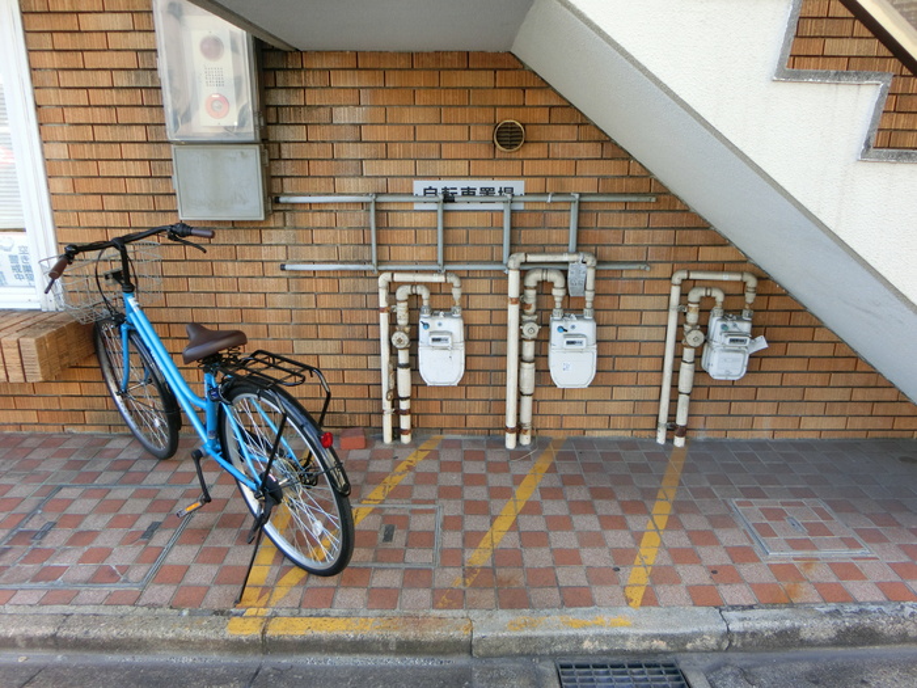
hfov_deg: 69.4
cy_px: 344
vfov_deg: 54.9
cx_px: 458
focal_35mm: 25
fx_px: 662
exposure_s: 1/125
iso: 100
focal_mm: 4.5
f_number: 3.5
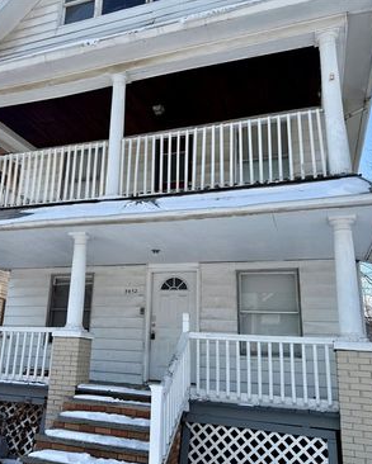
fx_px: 440
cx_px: 118
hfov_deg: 45.0
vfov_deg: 55.6
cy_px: 235
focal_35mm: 32
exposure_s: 1/5714
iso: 100
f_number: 1.78
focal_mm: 6.76
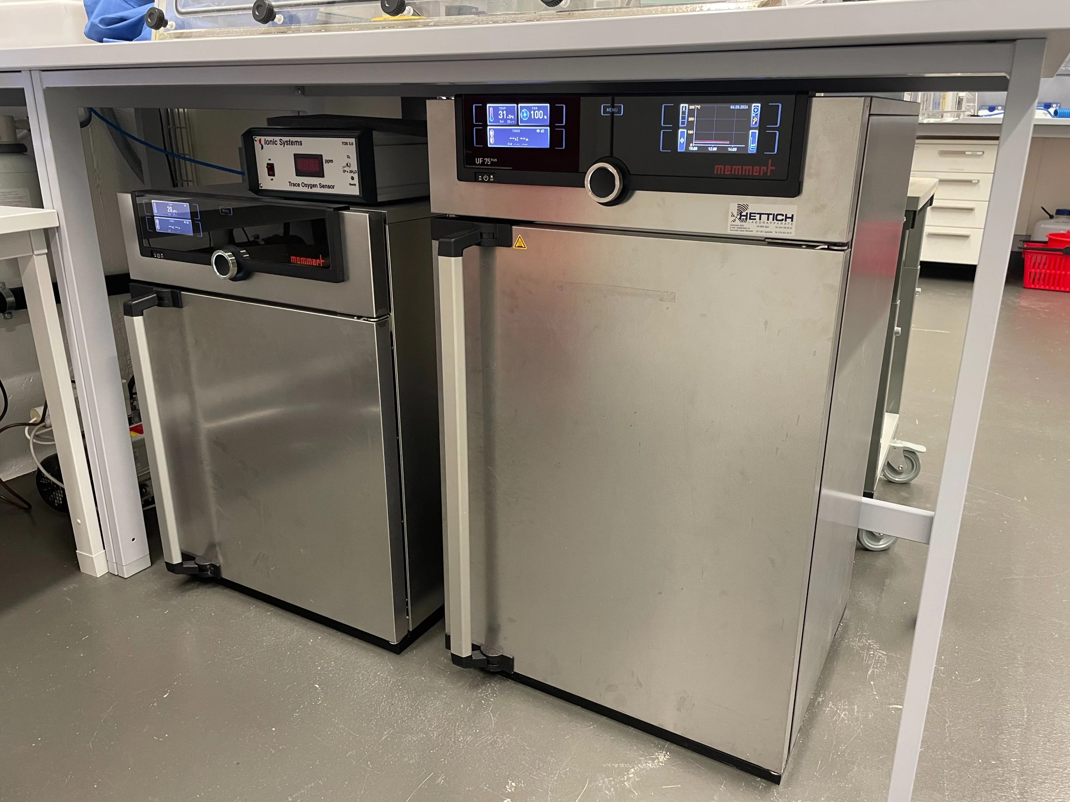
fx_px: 804
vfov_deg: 53.1
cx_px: 535
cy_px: 401
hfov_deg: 67.3
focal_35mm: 26
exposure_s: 1/50
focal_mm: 4.2
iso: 200
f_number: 1.6
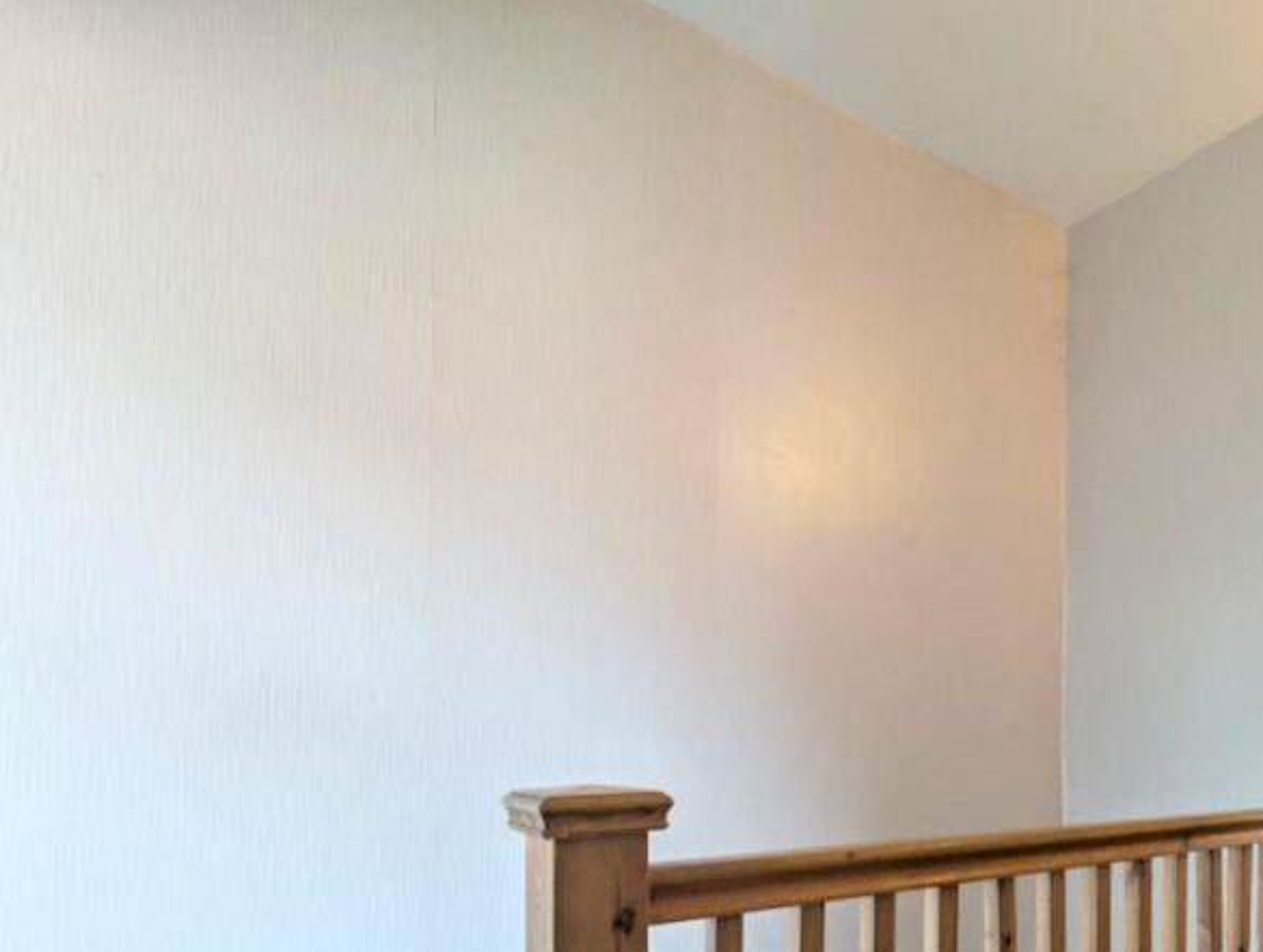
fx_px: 768
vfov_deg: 59.8
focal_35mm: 21
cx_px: 898
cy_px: 726
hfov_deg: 74.9
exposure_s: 1/15
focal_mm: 2.02
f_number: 1.7
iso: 87
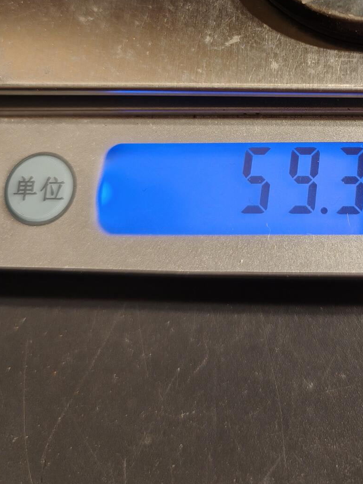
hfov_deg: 34.5
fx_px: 559
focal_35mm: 40
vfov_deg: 45.1
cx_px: 306
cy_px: 116
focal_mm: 6.06
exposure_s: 1/126
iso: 250
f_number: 1.6
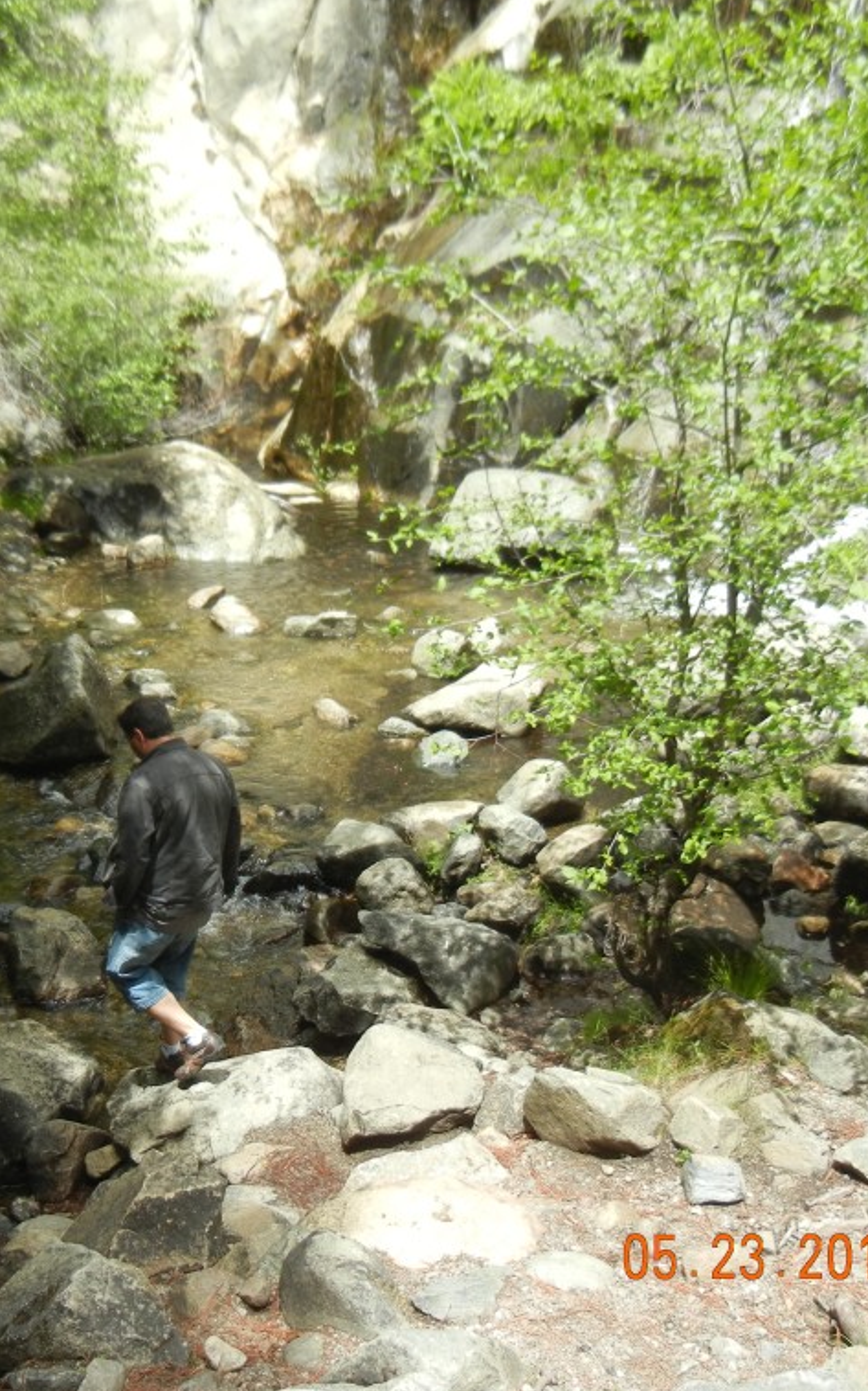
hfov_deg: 29.6
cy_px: 698
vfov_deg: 46.2
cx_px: 261
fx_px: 1628
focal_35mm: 43
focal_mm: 5.4
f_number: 3.5
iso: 160
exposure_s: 1/604
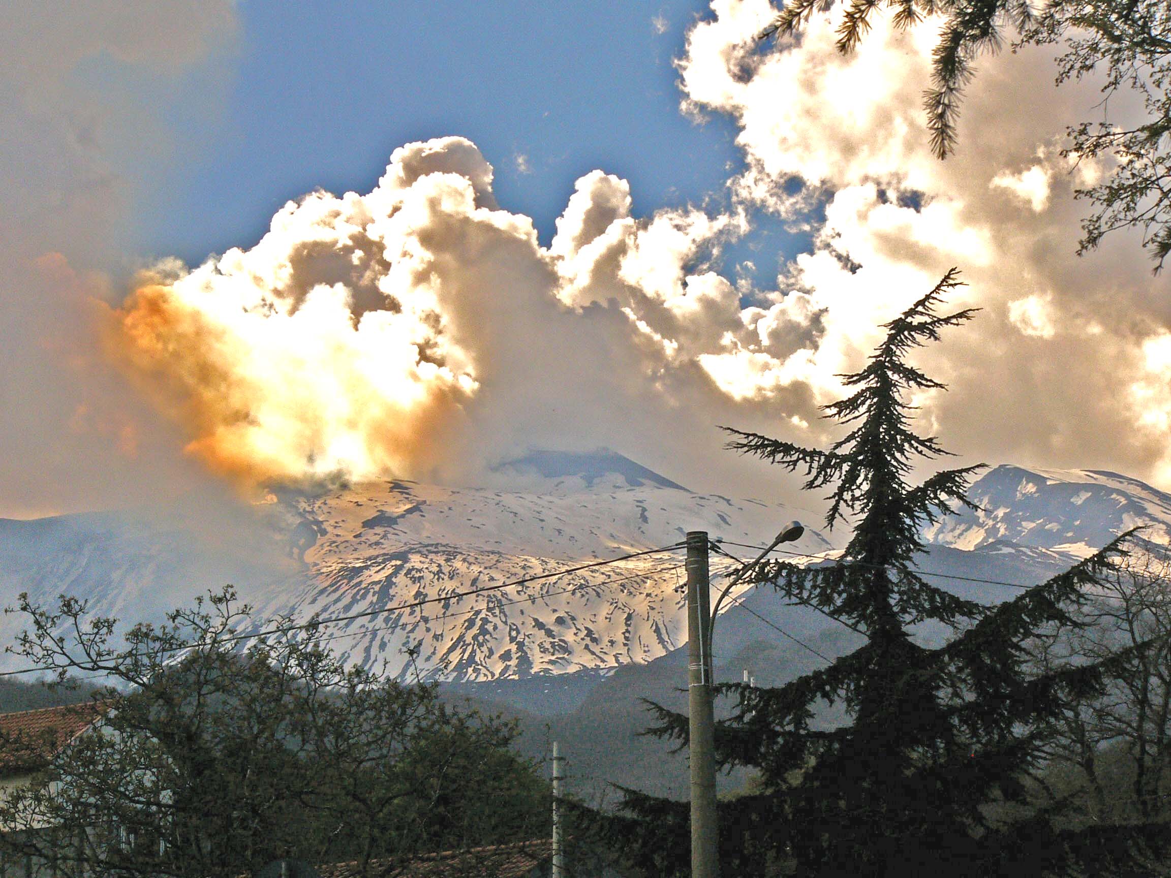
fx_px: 3552
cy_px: 439
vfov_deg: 14.1
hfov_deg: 18.7
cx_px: 586
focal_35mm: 105
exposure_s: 1/500
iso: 50
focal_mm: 17.5
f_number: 8
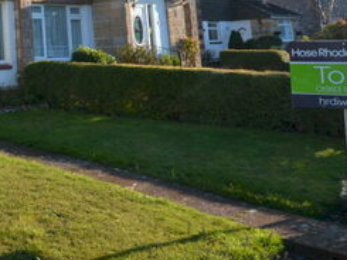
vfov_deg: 29.8
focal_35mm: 45
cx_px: -41
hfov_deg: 35.3
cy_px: -1
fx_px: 455
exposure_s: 1/160
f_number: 6.3
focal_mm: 11
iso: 100
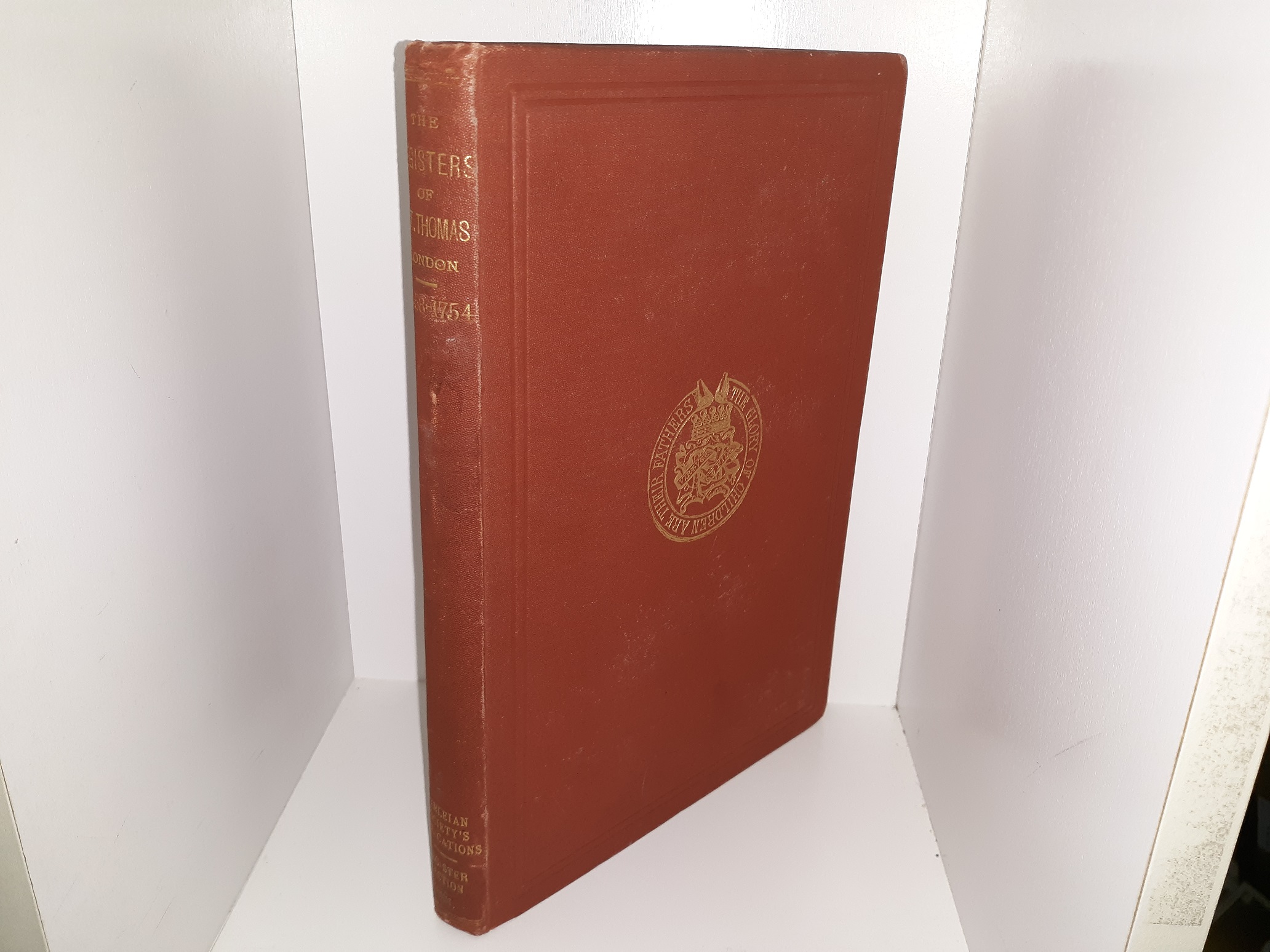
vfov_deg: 49.7
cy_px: 476
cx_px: 635
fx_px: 1027
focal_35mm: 28
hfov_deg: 63.4
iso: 64
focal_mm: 3.7
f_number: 1.7
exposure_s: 1/120
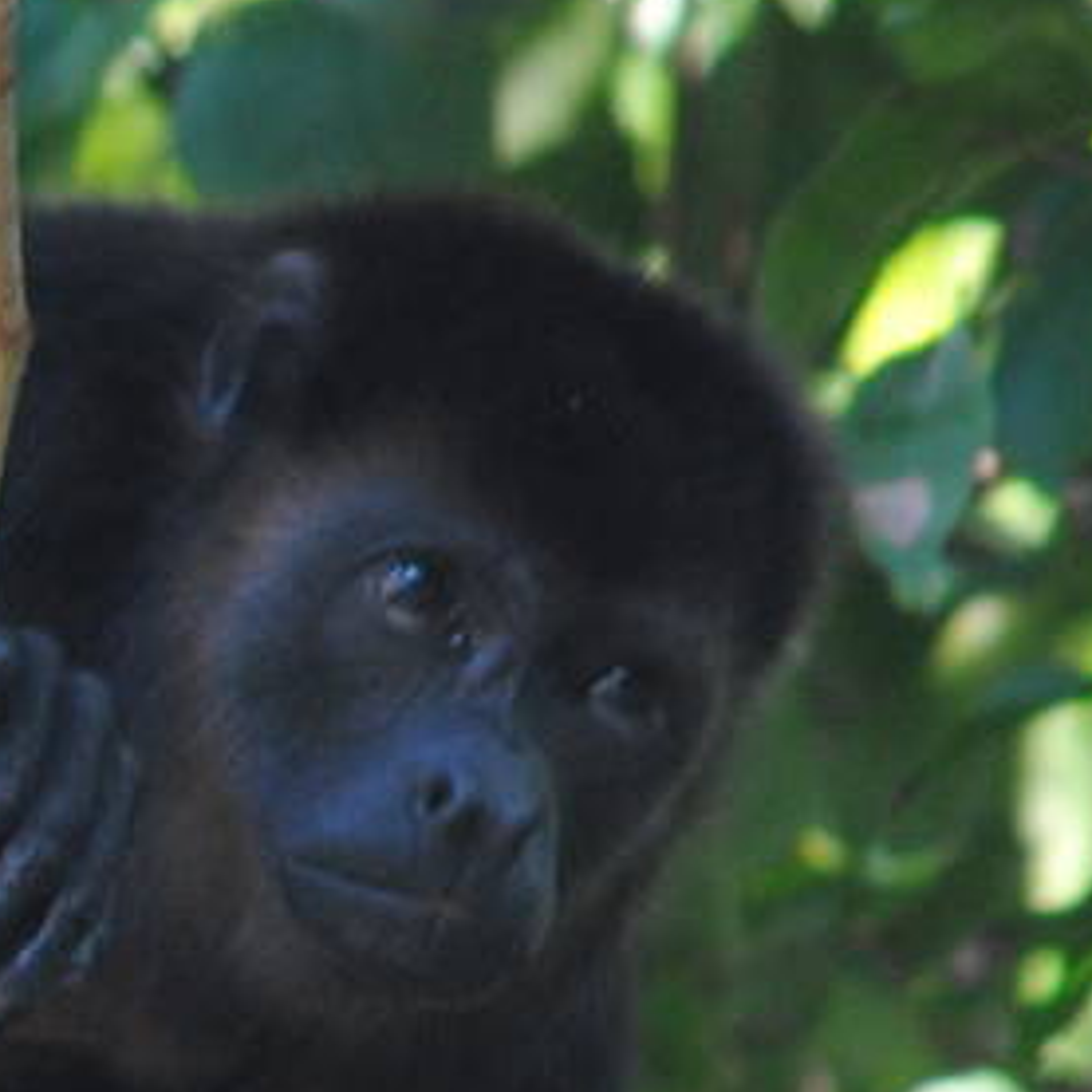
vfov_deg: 1.0
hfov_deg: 1.0
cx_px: -1191
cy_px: 1421
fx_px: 63101
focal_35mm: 1768
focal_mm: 240
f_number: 5.3
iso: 400
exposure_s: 1/80
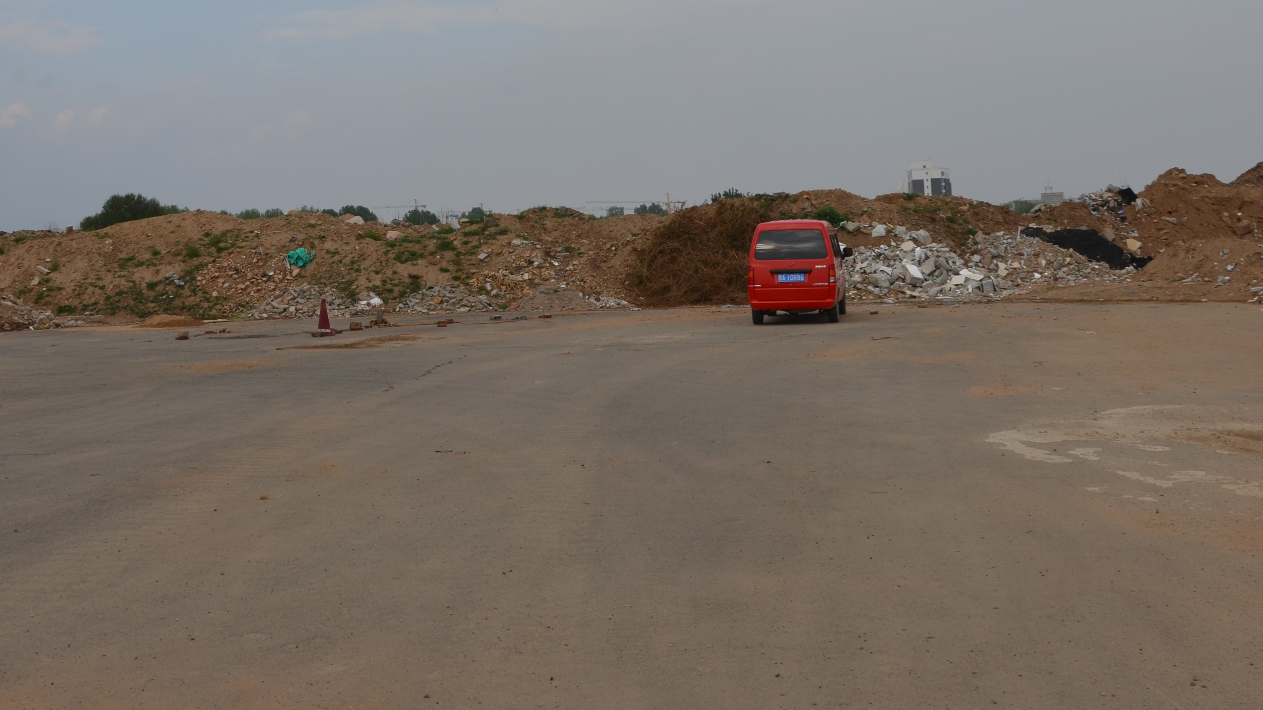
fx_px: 1702
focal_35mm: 51
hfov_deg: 40.5
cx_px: 485
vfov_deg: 23.2
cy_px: 117
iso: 100
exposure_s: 1/250
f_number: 8
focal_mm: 21
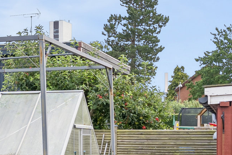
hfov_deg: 19.8
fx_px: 651
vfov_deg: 13.2
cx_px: 20
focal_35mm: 101
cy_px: 180
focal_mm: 22
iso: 100
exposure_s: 1/90
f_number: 6.7
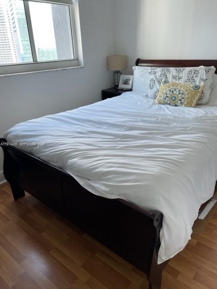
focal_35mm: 26
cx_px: 108
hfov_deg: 53.1
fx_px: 217
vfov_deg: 67.3
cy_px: 144
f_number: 1.6
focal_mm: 4.2
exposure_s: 1/120
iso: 64
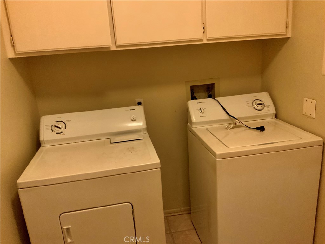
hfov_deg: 61.7
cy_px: 122
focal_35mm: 29
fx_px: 272
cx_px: 162
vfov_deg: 48.2
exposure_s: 1/40
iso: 320
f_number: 1.8
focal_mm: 3
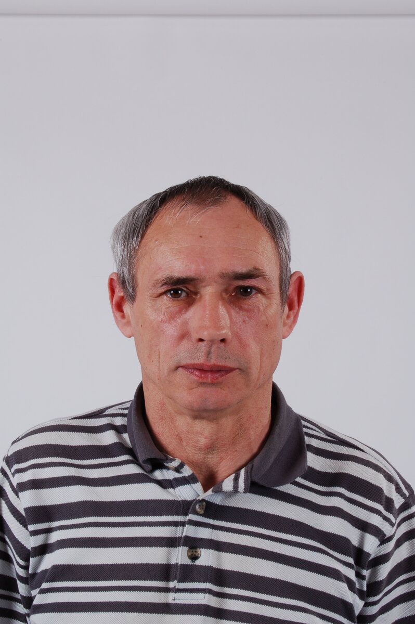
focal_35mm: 82
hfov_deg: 16.5
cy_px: 312
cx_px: 208
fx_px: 1429
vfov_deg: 24.6
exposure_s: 1/100
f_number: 18
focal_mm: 55
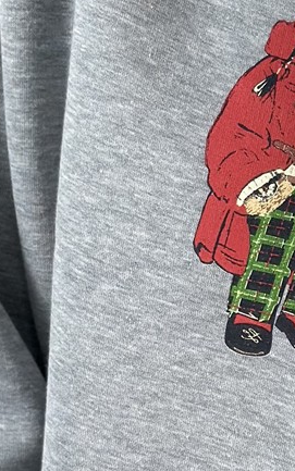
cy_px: 342
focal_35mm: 188
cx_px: 297
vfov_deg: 11.1
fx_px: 2416
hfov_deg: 7.0
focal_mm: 6.86
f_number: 1.78
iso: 64
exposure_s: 1/130
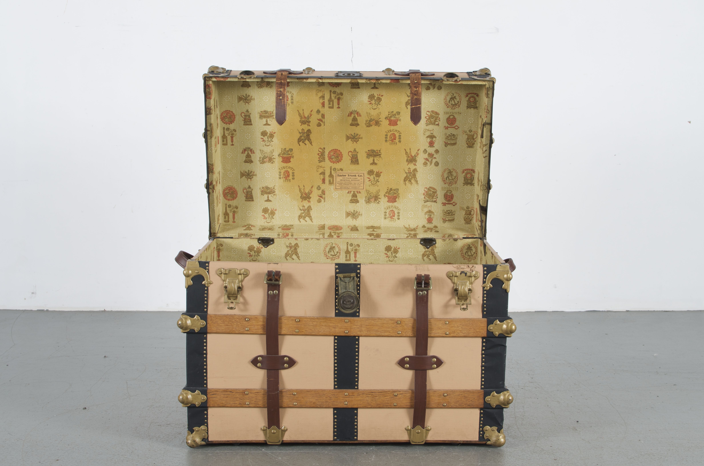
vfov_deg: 25.6
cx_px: 352
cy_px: 233
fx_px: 1025
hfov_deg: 37.9
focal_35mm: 52
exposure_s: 1/125
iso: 100
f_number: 6.3
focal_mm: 35
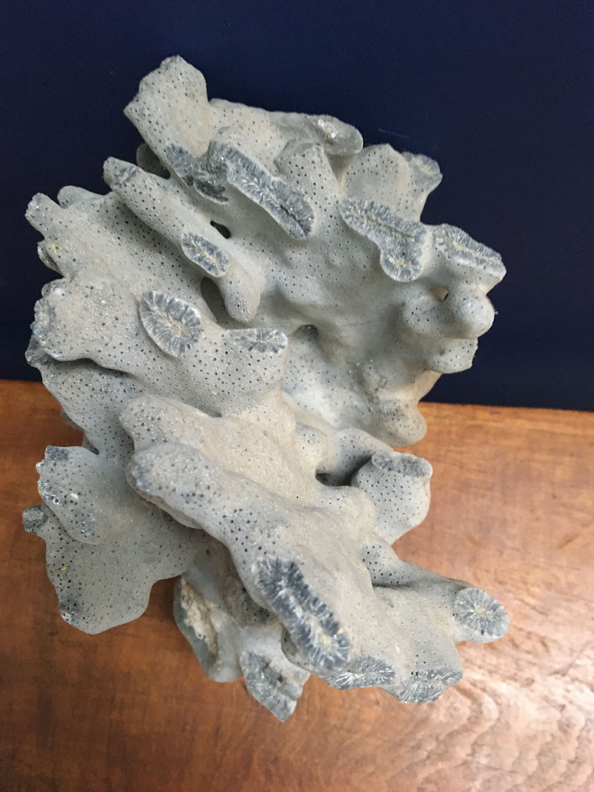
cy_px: 391
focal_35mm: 30
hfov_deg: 46.8
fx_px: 686
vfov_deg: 60.0
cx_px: 291
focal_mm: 4.15
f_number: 2.2
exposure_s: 1/17
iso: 400
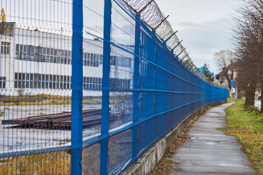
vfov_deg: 16.1
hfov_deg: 23.9
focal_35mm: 85
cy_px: 88
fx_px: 621
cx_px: 132
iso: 640
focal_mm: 85
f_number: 2.8
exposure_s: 1/80
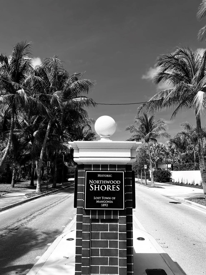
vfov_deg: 67.3
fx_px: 206
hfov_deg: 53.1
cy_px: 138
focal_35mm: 26
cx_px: 103
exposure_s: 1/5587
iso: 50
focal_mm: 5.7
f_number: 1.5
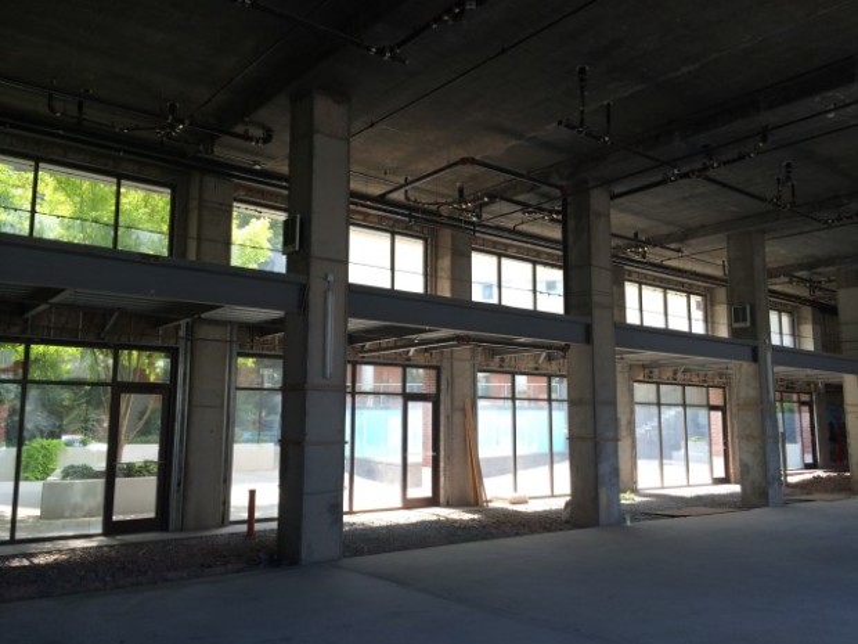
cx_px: 429
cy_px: 322
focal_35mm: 30
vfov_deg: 46.8
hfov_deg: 60.0
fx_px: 744
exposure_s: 1/158
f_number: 2.2
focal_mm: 4.12
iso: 32
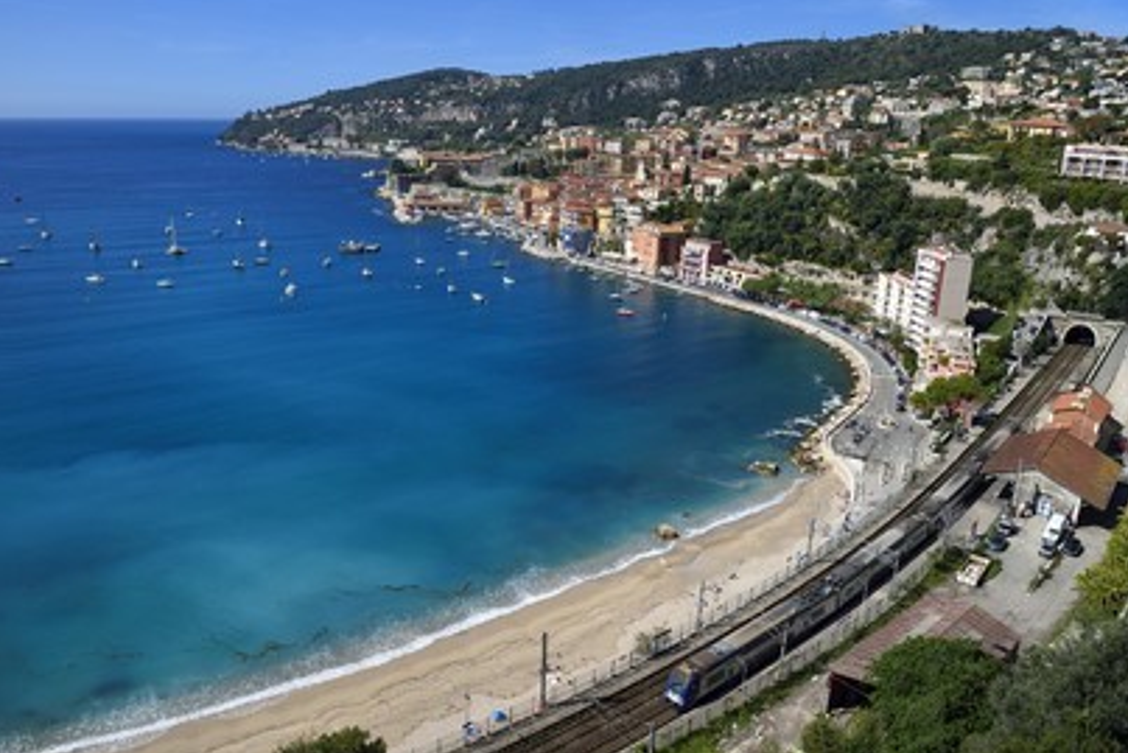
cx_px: 565
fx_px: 784
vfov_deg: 51.3
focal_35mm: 25
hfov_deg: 71.5
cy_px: 372
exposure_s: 1/400
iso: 200
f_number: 10
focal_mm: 24
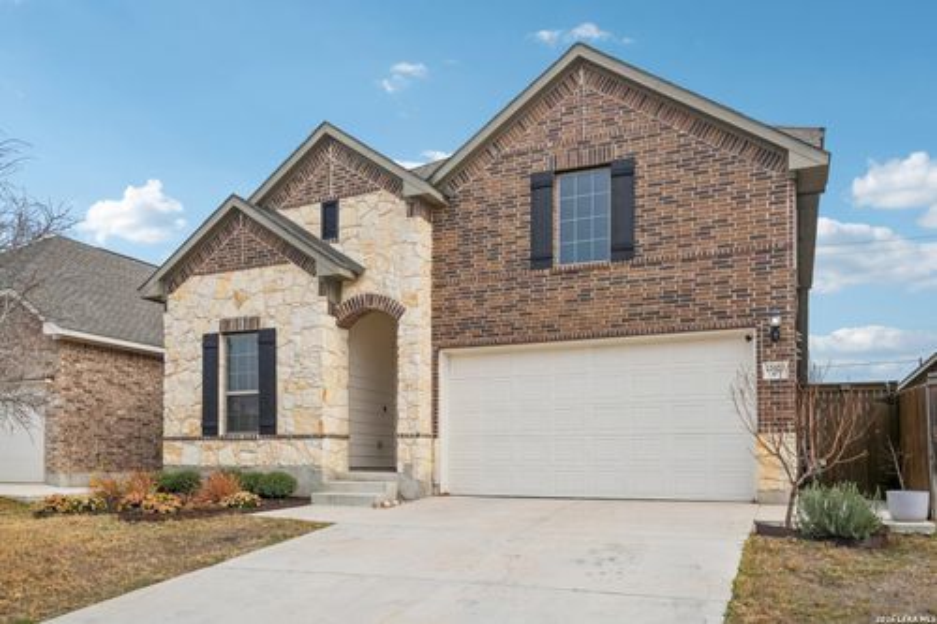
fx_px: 676
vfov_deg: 49.5
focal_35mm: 26
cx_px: 468
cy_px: 312
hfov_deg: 69.4
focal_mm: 26
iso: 200
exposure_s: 1/350
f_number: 8
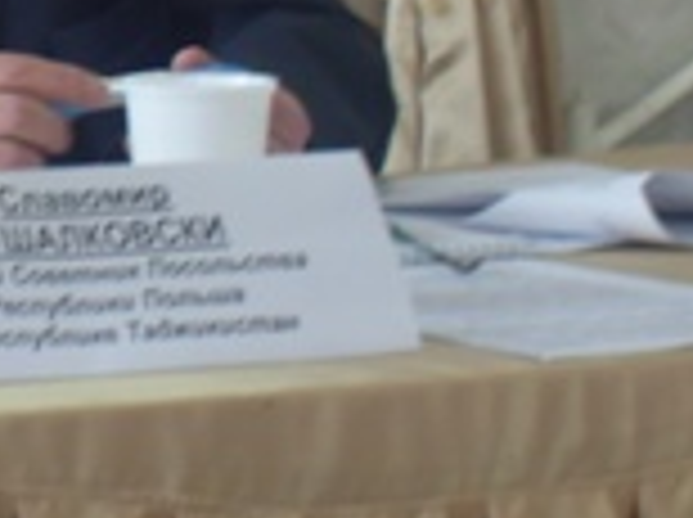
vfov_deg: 5.1
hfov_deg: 6.8
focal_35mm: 288
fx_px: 5757
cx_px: -254
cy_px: -194
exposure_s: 1/2
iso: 200
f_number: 4.8
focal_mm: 15.3
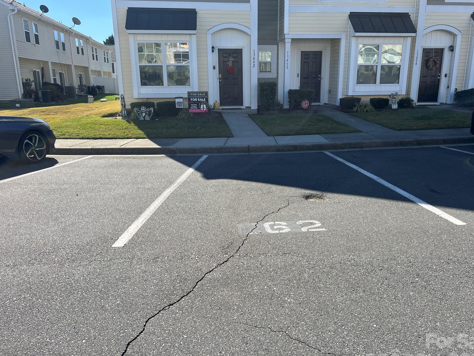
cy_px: 183
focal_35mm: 29
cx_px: 247
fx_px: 397
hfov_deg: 61.6
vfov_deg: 48.2
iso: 50
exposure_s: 1/3077
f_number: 1.5
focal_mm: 5.7
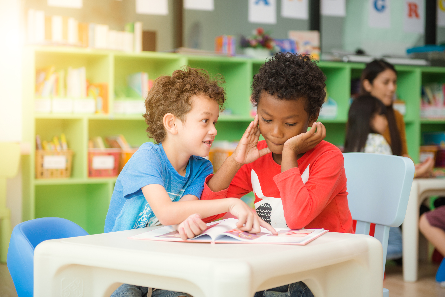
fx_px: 866
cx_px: 222
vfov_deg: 19.5
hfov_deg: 28.8
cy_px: 148
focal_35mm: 70
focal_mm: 70
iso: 320
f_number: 2.8
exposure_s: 1/200
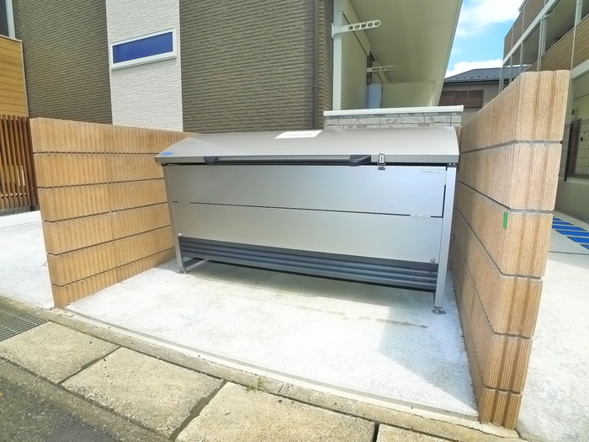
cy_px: 221
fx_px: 408
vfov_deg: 56.8
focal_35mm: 24
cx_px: 294
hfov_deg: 71.6
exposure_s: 1/640
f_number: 4
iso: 400
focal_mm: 5.1
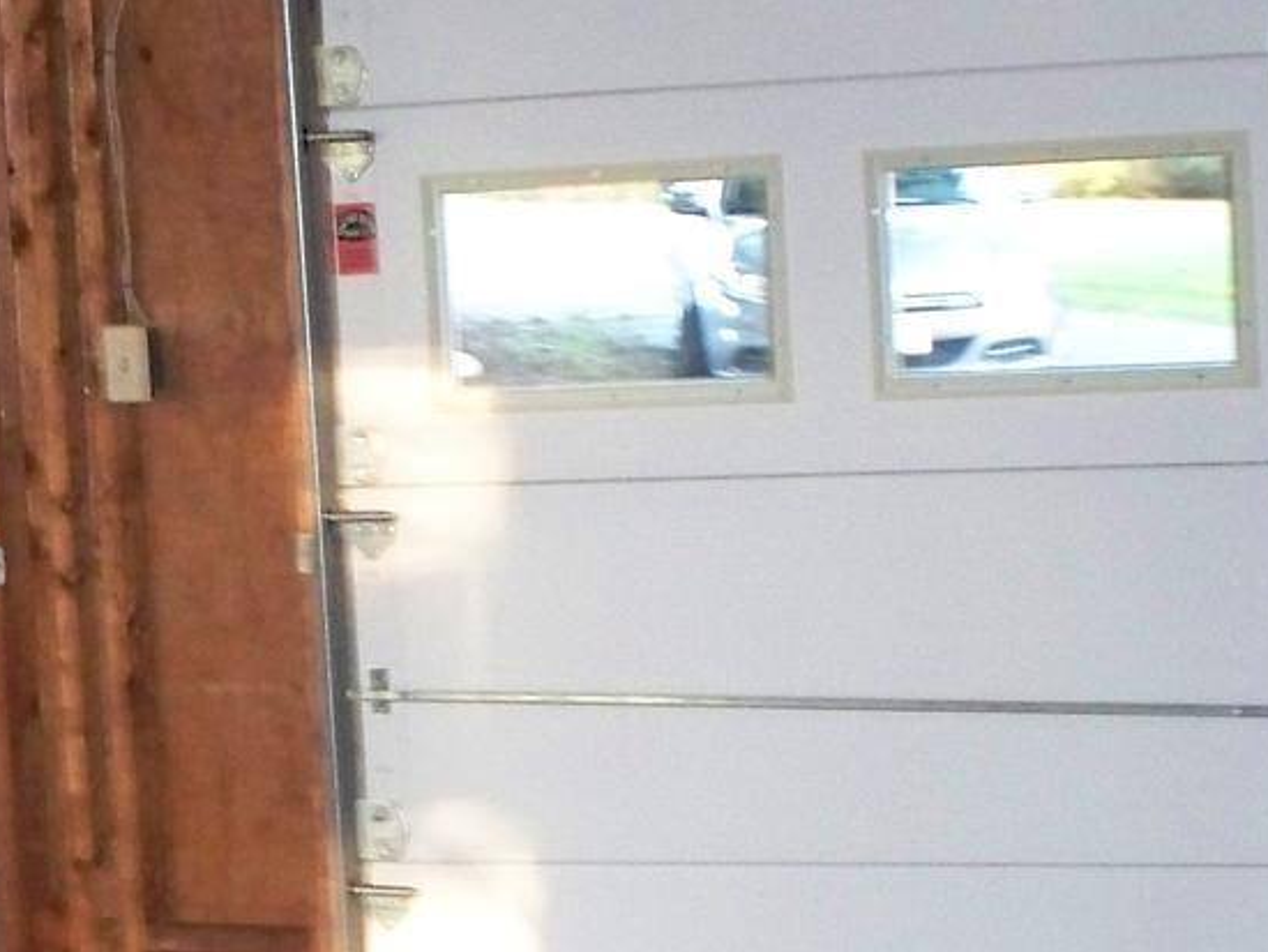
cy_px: 512
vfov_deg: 11.1
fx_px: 4911
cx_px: 44
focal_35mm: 134
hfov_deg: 14.5
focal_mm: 7.54
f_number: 2.8
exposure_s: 1/30
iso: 320
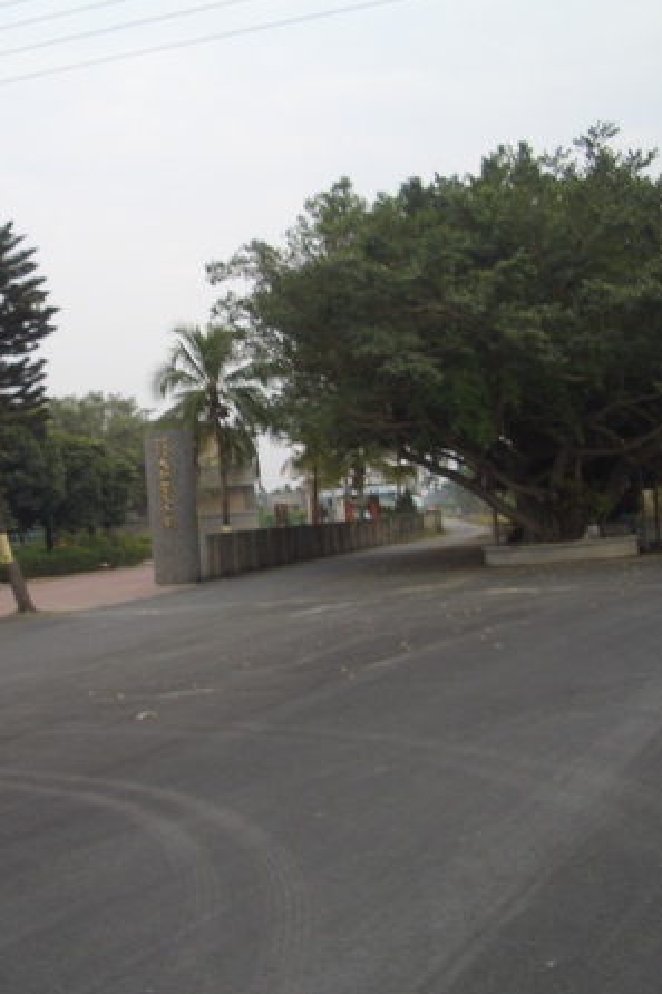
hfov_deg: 27.2
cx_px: 187
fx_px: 1353
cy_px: 495
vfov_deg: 40.4
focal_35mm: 49
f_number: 2.6
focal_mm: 5.8
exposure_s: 1/250
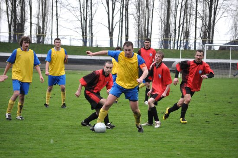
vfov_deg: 7.3
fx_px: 1239
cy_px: 79
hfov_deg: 11.0
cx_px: 119
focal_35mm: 188
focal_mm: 125
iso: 1600
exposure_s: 1/250
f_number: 4.8
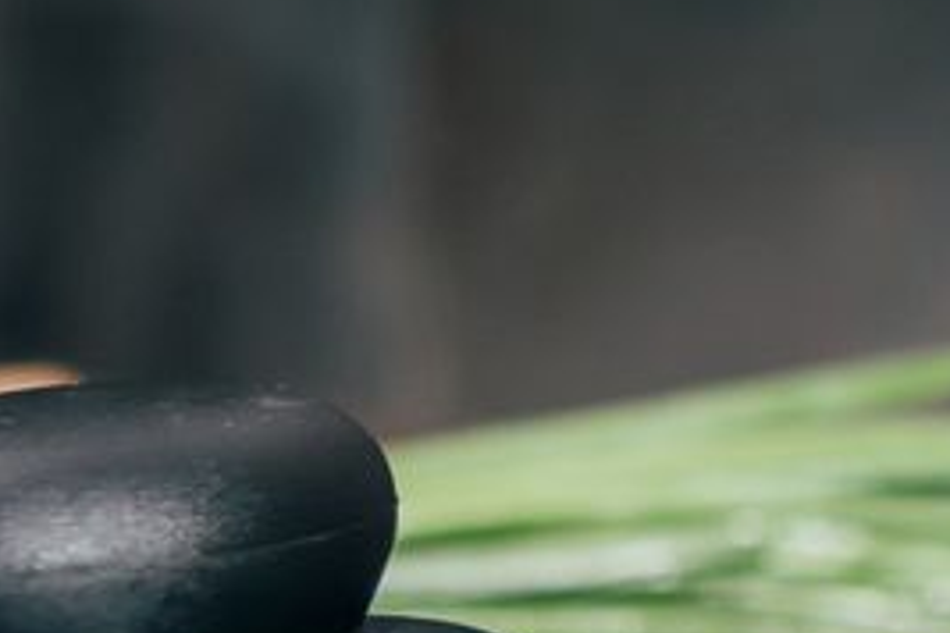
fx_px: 6333
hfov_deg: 7.4
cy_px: -414
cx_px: 3010
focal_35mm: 240
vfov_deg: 5.7
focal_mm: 32
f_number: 3.5
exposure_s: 1/160
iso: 160
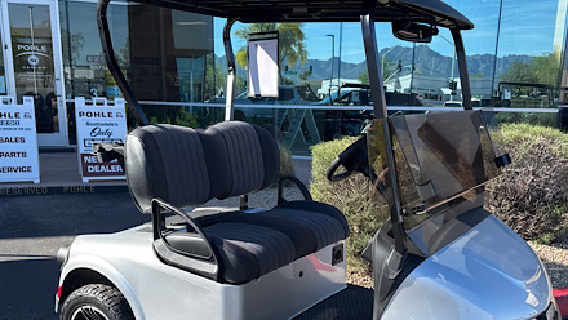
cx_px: 283
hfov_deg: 52.8
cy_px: 246
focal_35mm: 38
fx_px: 573
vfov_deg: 30.6
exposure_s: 1/1339
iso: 80
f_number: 1.78
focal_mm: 6.76
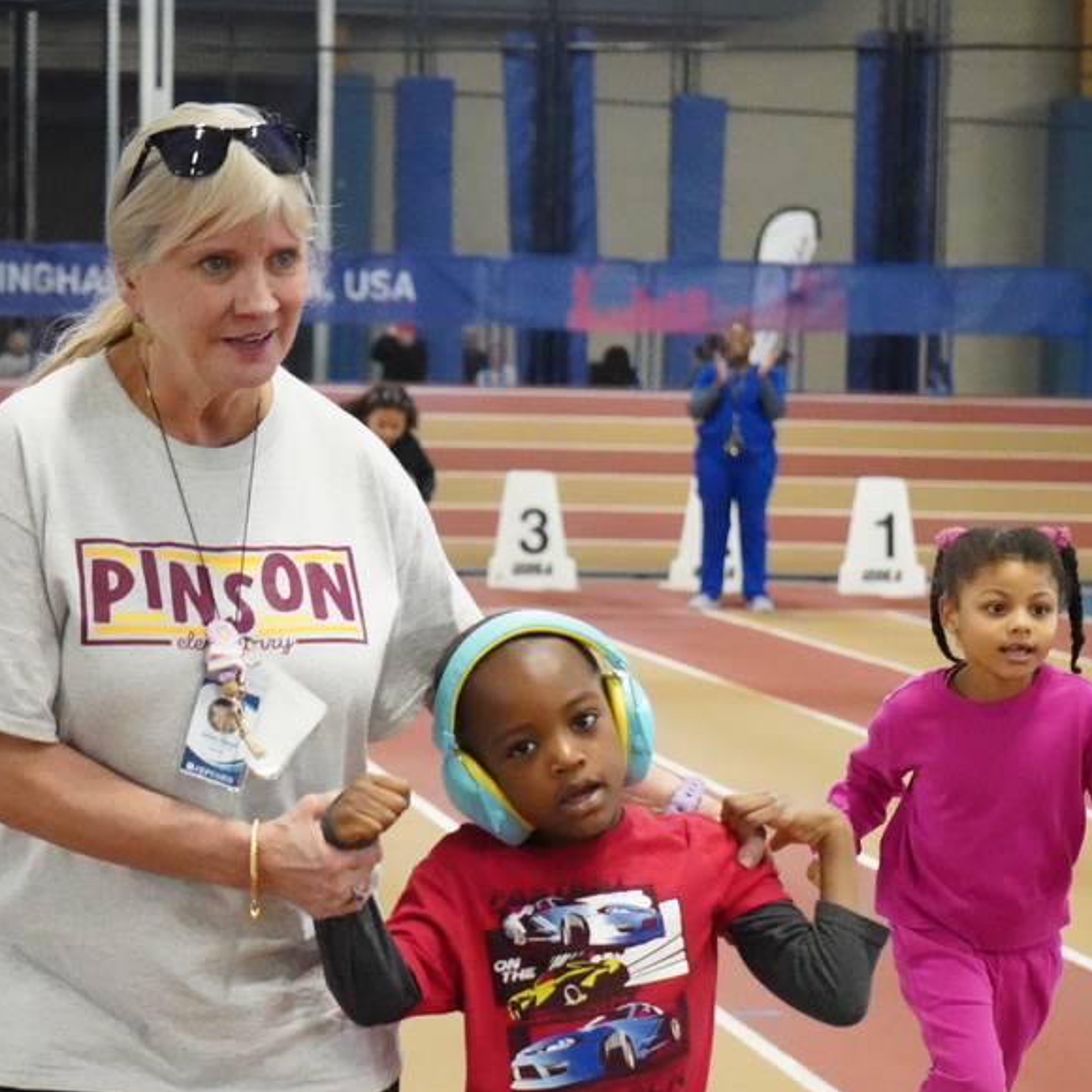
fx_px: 3747
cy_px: 900
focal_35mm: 105
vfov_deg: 16.4
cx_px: 577
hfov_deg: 16.6
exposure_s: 1/2500
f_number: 5.6
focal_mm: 70
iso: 32000
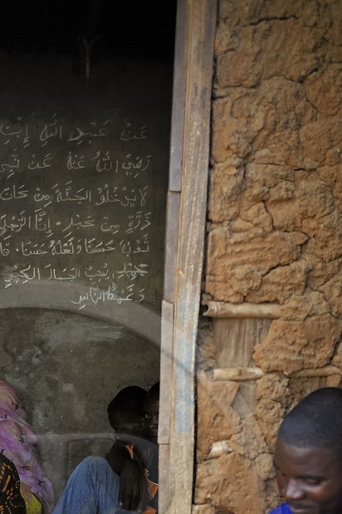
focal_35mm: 93
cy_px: 537
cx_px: 26
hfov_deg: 14.5
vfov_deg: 21.0
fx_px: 1327
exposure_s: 1/200
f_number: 2.8
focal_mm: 36
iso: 400
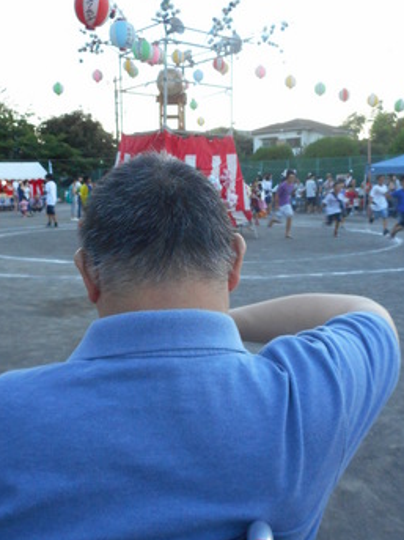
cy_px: 244
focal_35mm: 34
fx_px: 529
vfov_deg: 53.9
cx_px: 207
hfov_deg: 41.8
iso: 250
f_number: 3.7
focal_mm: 4.5
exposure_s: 1/30
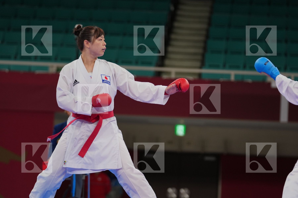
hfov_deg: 9.9
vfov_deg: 6.6
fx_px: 1713
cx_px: 149
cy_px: 99
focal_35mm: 207
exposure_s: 1/1000
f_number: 2.8
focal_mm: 138
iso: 500
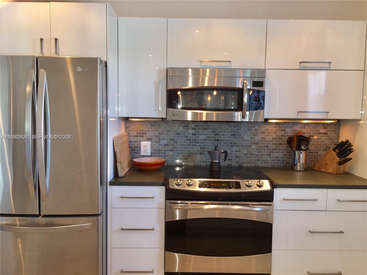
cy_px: 138
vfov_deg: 48.2
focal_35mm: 29
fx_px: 307
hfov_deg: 61.7
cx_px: 184
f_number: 2.2
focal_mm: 4.15
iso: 40
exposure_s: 1/30
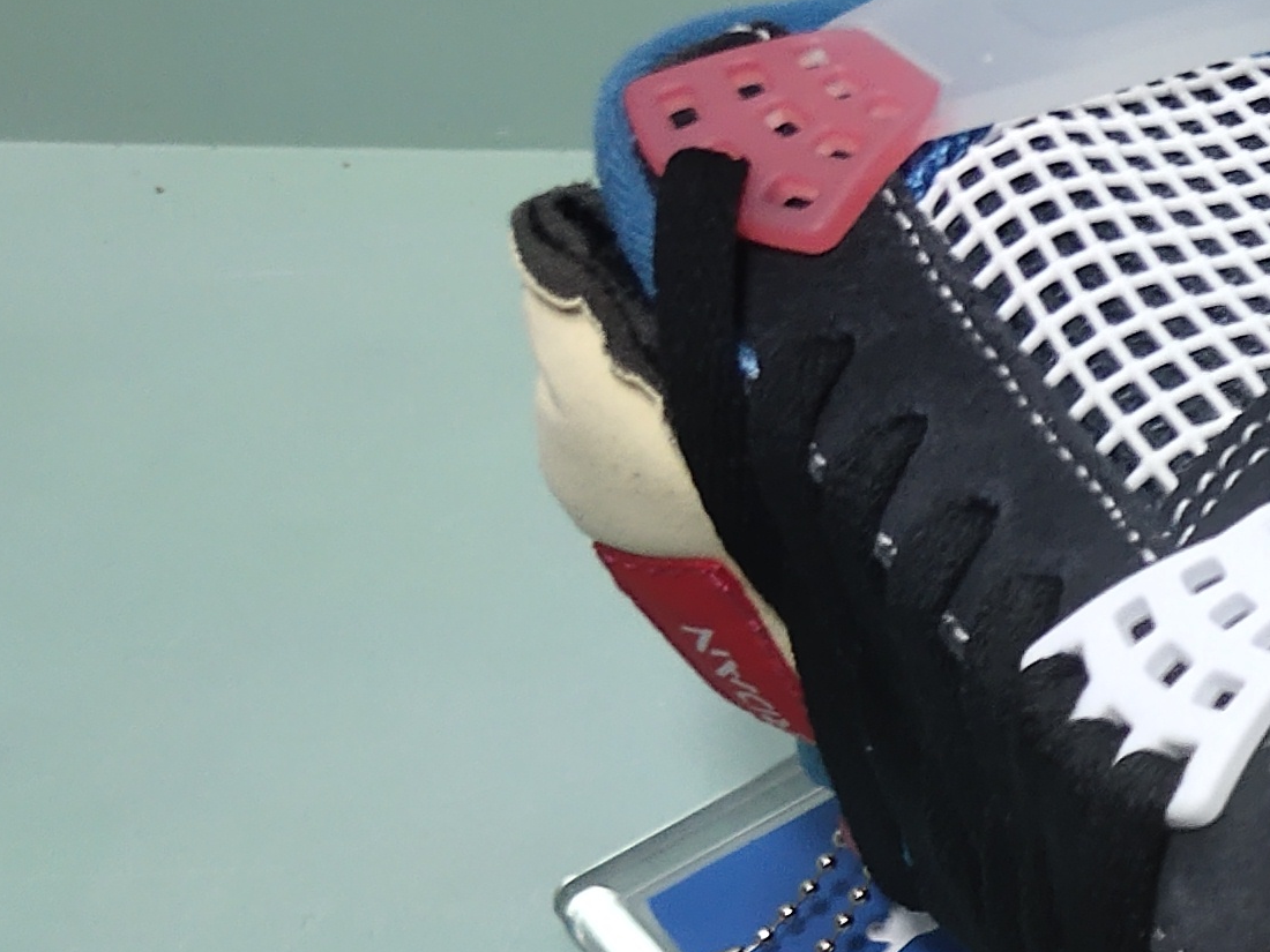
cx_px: 2094
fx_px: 4036
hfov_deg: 15.9
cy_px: 1003
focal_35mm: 110
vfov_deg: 13.2
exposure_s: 1/100
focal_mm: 4.35
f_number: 1.79
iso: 99
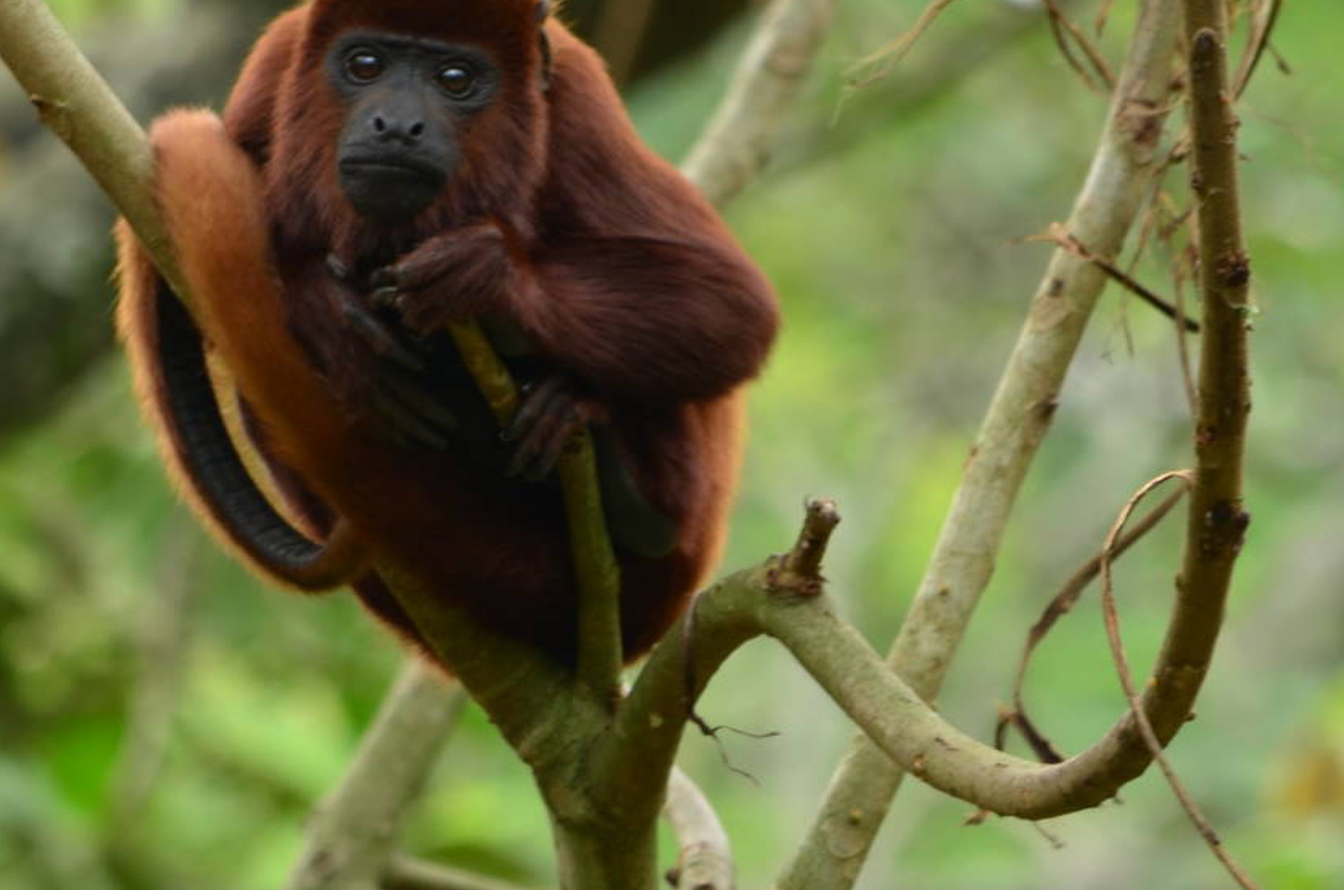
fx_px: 32114
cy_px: 496
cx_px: 380
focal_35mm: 862
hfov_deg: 2.4
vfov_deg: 1.6
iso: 160
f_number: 8
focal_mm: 300
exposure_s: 1/20
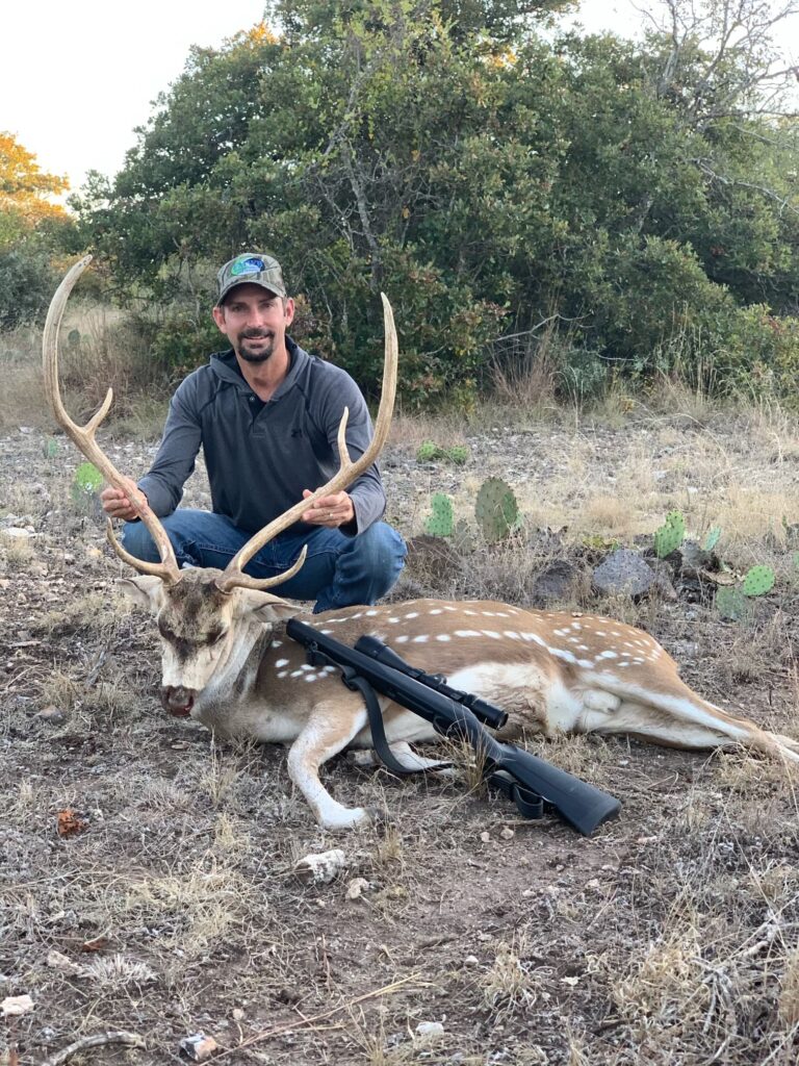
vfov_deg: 36.8
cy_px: 533
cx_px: 400
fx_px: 1600
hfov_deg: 28.0
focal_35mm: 52
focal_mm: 6
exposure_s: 1/122
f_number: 2.4
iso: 80
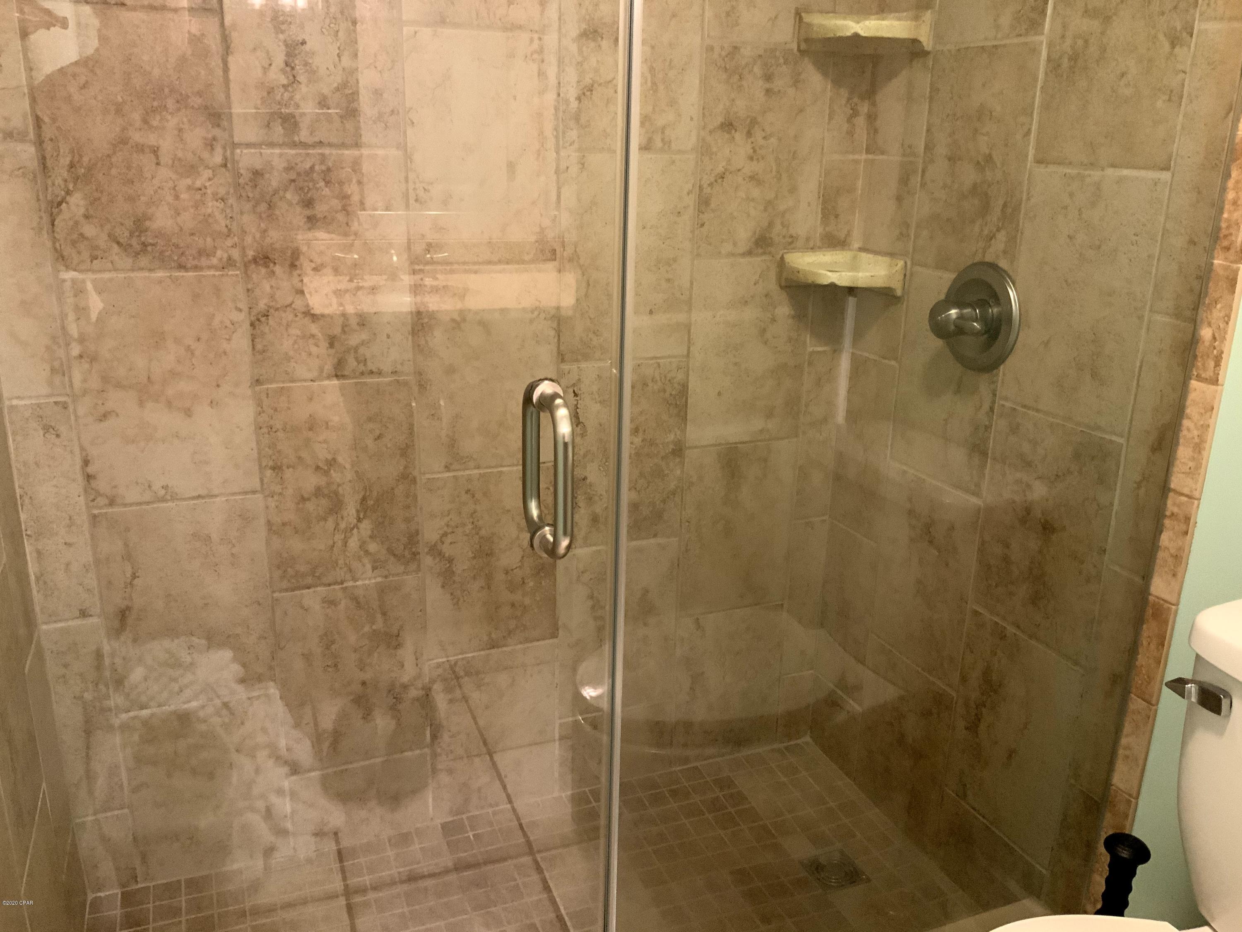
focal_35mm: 29
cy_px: 466
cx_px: 621
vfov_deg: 48.2
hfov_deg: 61.7
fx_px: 1041
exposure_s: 1/40
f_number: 1.8
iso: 250
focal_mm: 3
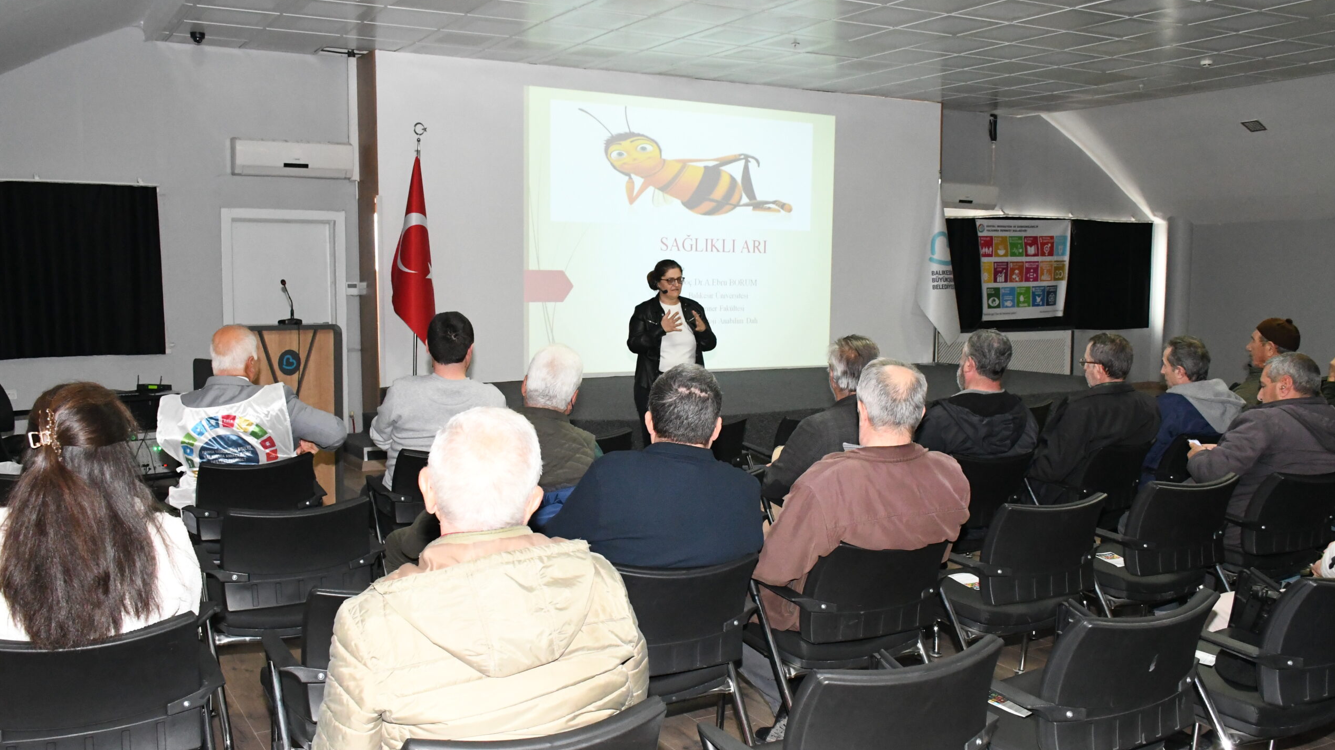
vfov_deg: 33.7
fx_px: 1239
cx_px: 666
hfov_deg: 56.6
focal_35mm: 35
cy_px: 409
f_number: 5.6
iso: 6400
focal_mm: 22
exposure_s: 1/100
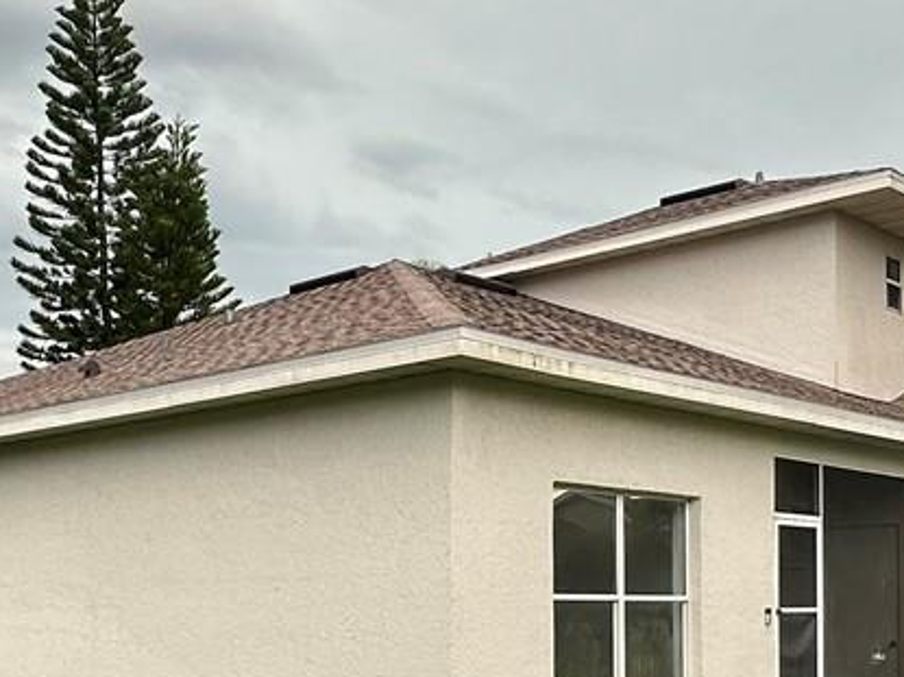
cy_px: 588
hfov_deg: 35.2
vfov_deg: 26.3
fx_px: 1410
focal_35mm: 54
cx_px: 307
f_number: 2.2
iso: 40
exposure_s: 1/217
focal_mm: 2.22
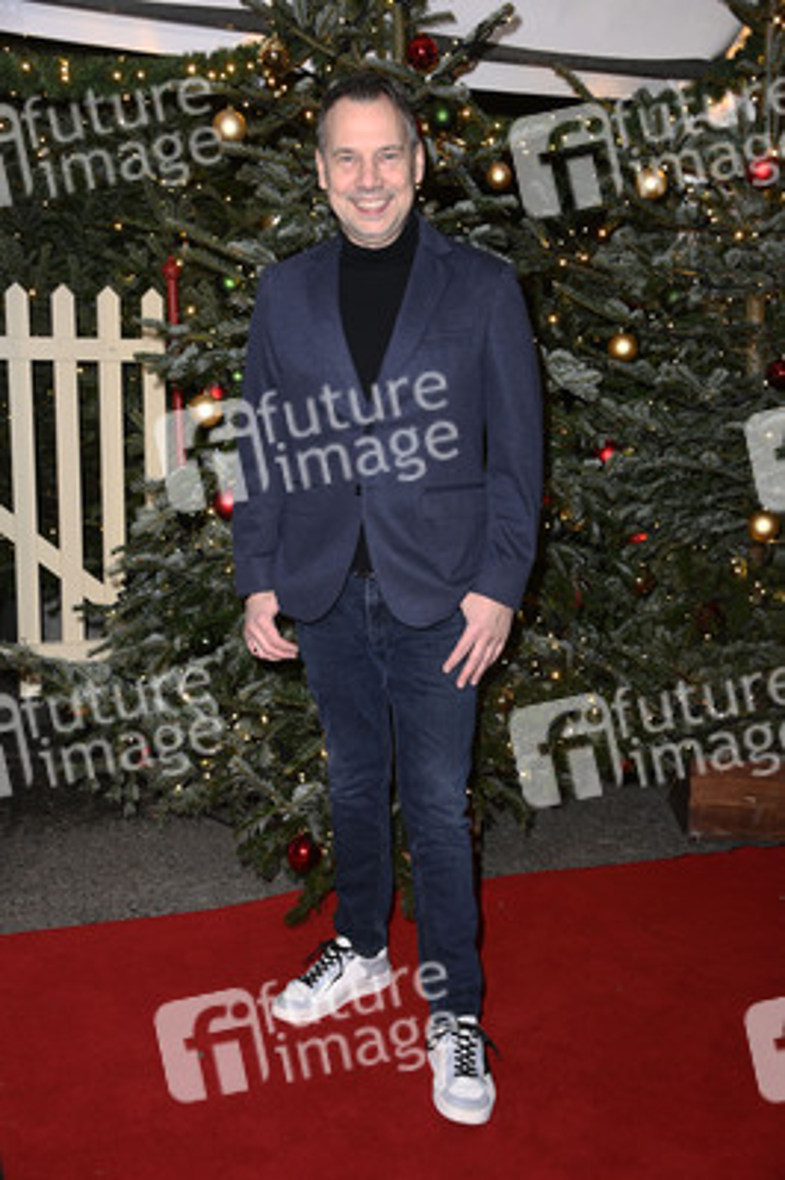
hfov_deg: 30.5
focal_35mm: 44
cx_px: 392
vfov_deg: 44.5
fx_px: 1442
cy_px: 590
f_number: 5.6
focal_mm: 44
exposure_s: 1/250
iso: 1250
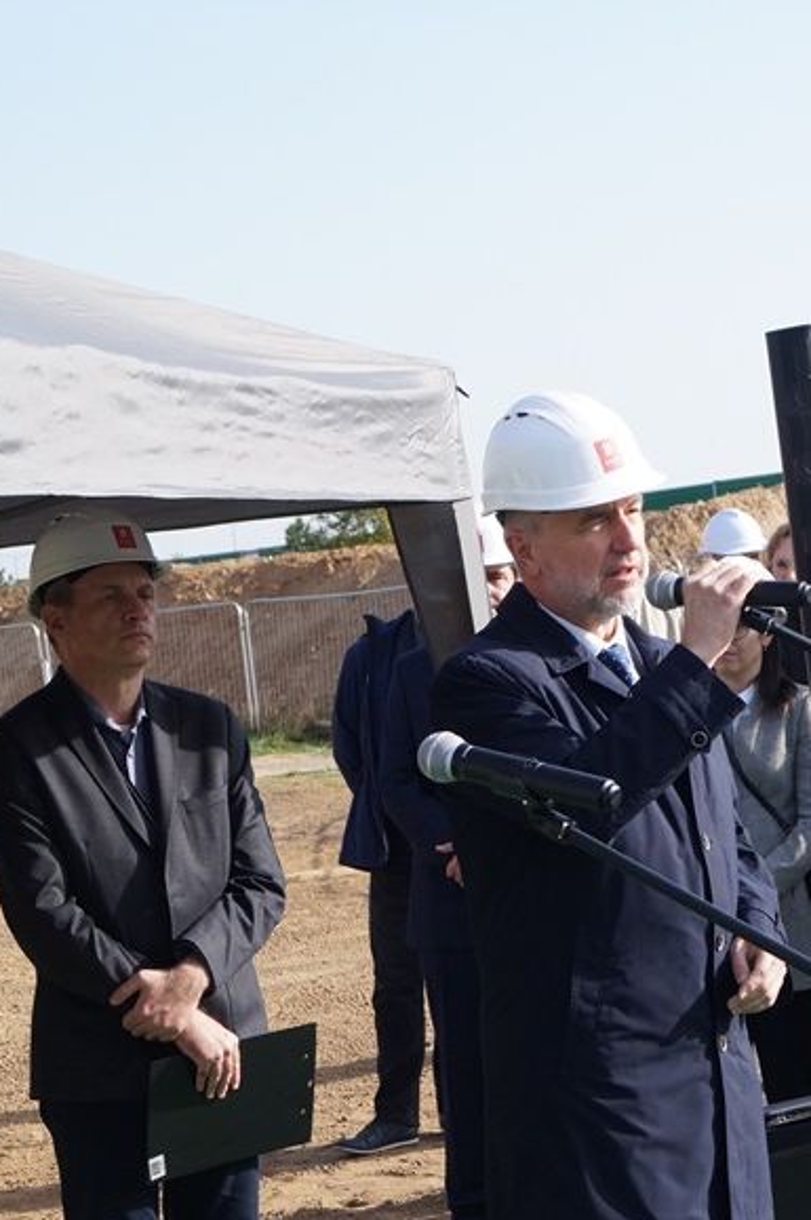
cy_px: 957
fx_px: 3144
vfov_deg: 21.7
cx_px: 602
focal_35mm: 93
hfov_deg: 14.6
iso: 800
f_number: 9
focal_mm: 35
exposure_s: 1/800
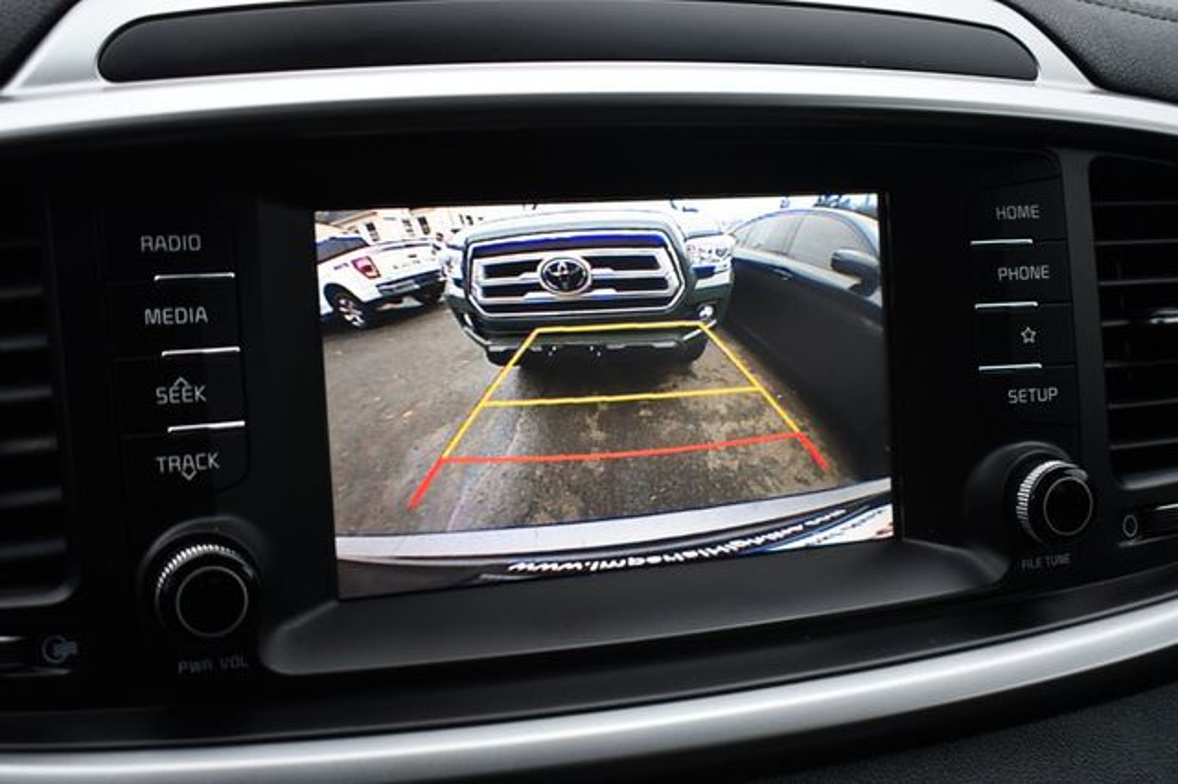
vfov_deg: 26.5
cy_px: 392
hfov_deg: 38.9
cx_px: 589
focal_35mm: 51
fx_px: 1668
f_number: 4.5
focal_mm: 34
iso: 800
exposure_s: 1/200
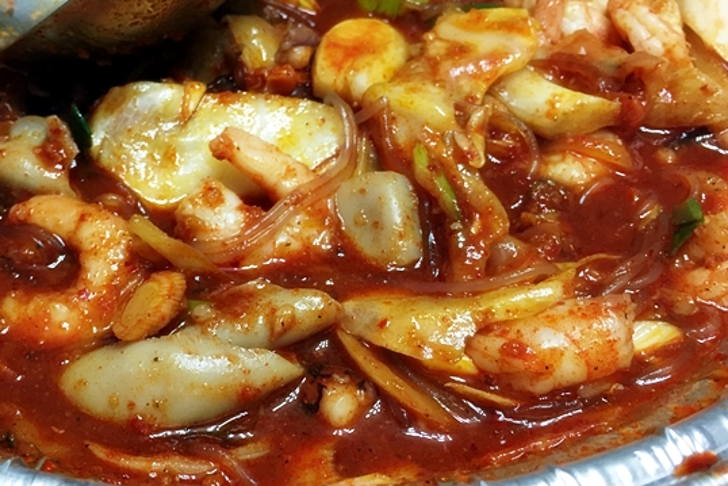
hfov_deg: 45.9
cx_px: 263
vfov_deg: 31.8
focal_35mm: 42
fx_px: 850
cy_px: 195
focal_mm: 4.15
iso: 80
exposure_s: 1/30
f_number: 2.2
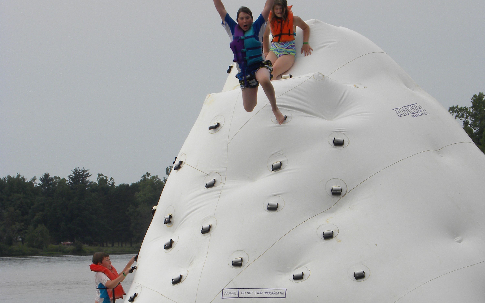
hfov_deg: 8.0
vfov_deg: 5.0
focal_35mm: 261
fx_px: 3450
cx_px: 243
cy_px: 202
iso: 64
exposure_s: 1/369
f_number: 5.6
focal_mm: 32.7
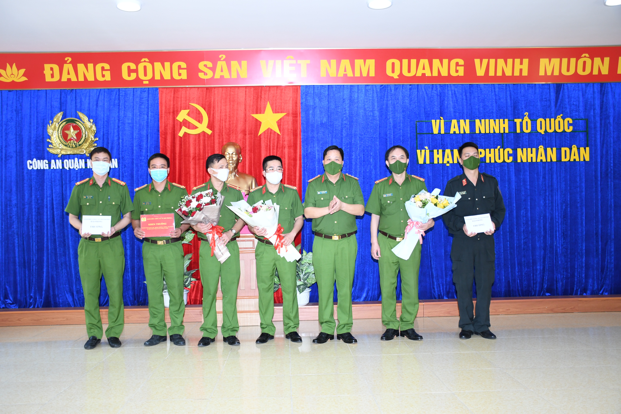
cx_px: 310
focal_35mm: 33
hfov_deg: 57.2
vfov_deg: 40.0
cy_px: 207
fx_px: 569
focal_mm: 22
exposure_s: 1/200
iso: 800
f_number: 3.5
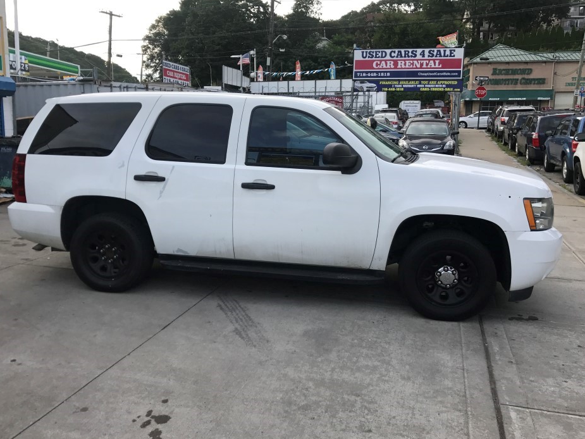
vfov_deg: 45.4
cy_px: 210
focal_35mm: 31
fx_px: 524
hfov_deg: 58.3
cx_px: 283
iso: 20
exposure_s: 1/541
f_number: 1.8
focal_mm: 3.99
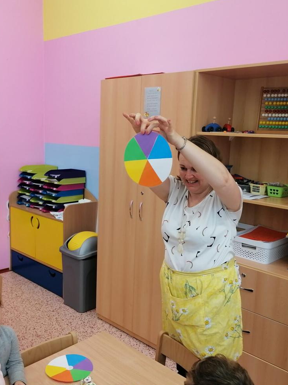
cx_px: 134
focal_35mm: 37
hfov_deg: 38.6
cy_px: 195
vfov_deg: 50.2
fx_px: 411
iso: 80
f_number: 1.8
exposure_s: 1/50
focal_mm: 4.75
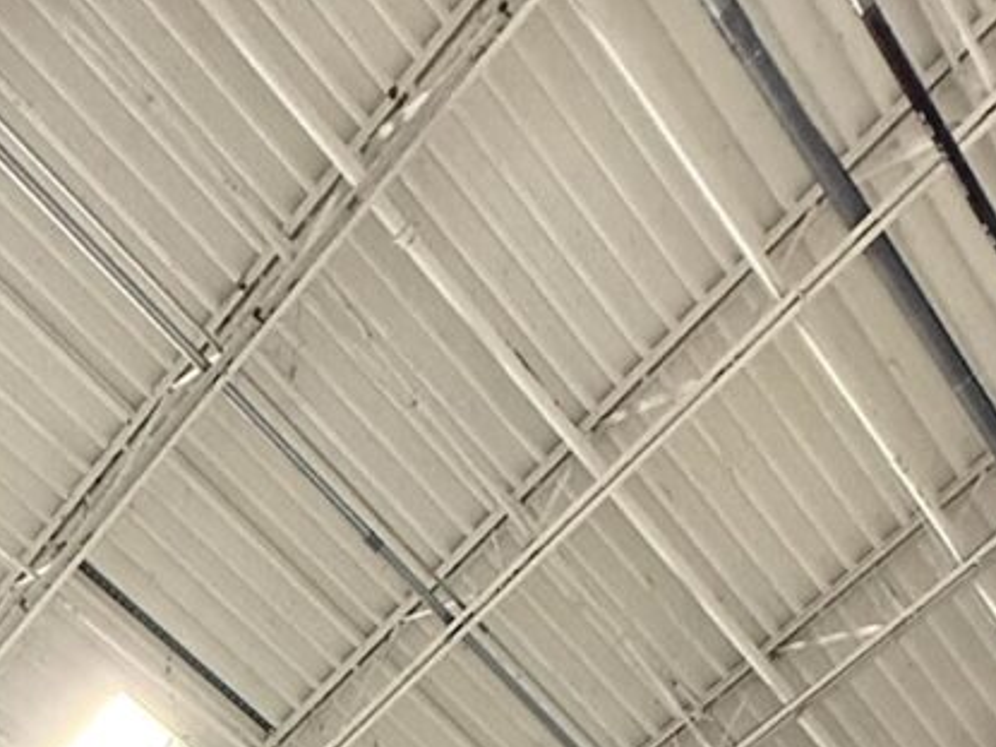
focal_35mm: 54
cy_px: 1335
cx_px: 317
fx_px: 1553
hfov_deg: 35.1
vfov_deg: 19.9
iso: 640
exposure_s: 1/60
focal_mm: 2.22
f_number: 2.2
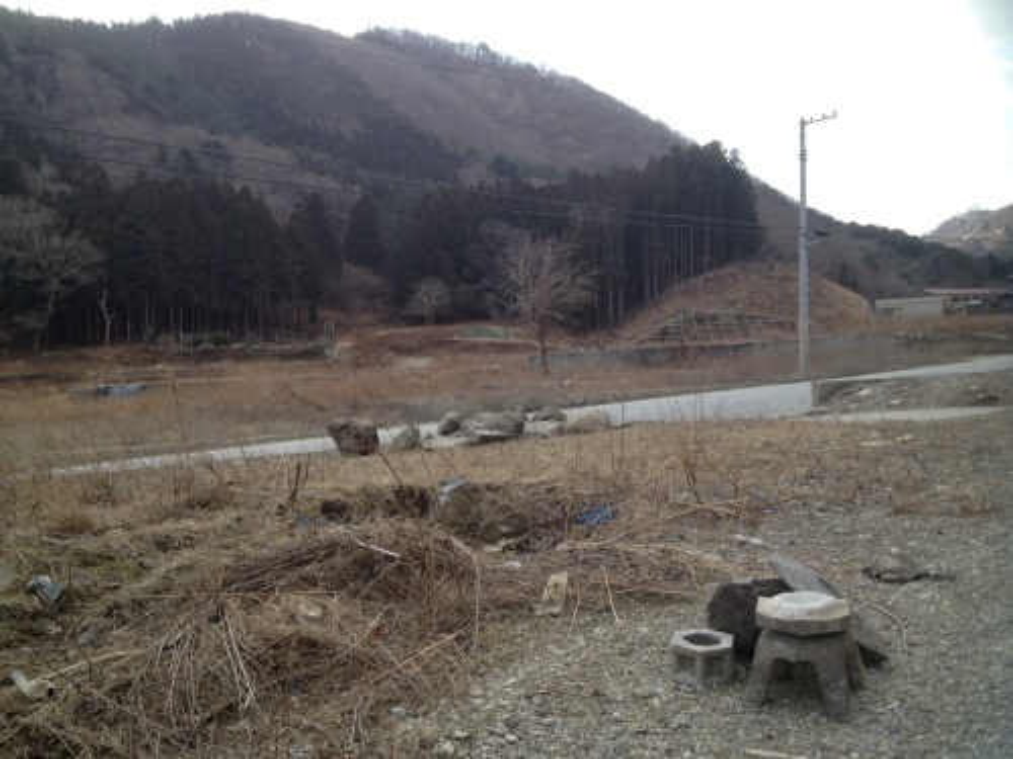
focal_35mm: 35
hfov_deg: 52.6
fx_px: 1024
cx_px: 506
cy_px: 380
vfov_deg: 40.7
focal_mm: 4.28
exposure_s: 1/726
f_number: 2.4
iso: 50
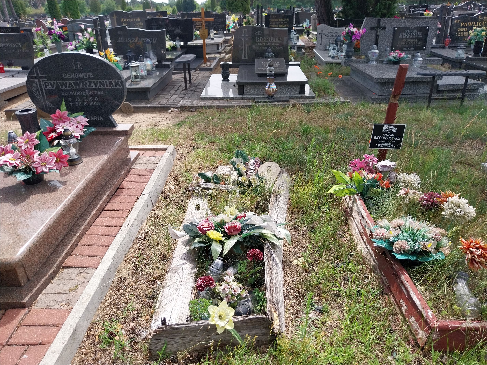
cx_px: 244
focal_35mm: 26
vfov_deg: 53.1
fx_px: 366
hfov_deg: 67.3
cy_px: 182
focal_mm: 4
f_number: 1.8
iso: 25
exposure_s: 1/419
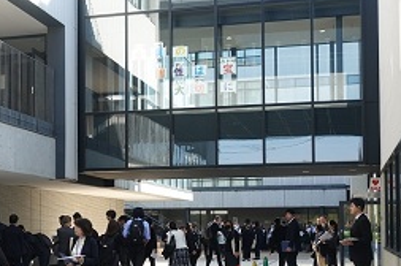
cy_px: 206
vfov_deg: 19.8
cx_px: 125
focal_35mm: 68
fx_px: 756
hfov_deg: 29.4
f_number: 4.5
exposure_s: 1/125
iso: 125
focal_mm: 15.94
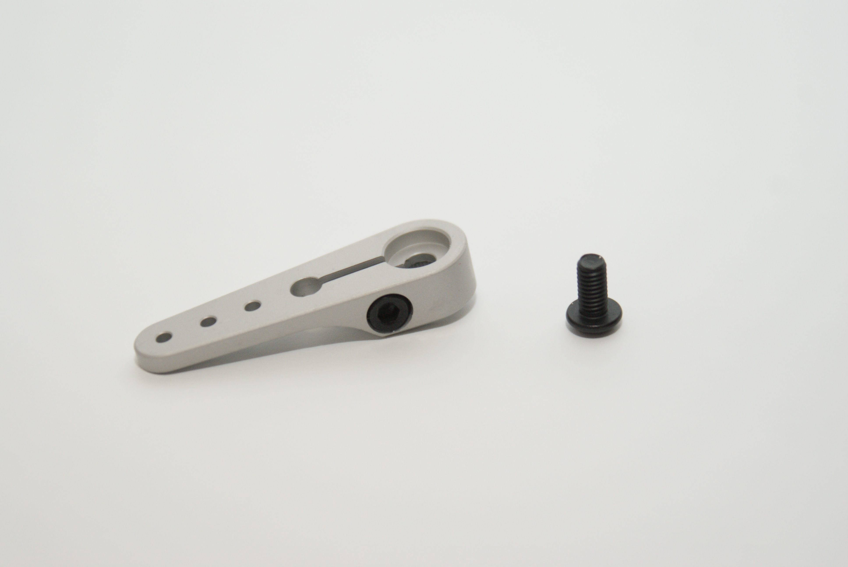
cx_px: 424
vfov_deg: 13.1
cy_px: 284
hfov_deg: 19.4
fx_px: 2476
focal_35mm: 105
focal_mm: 70
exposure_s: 1/160
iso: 400
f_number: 6.3
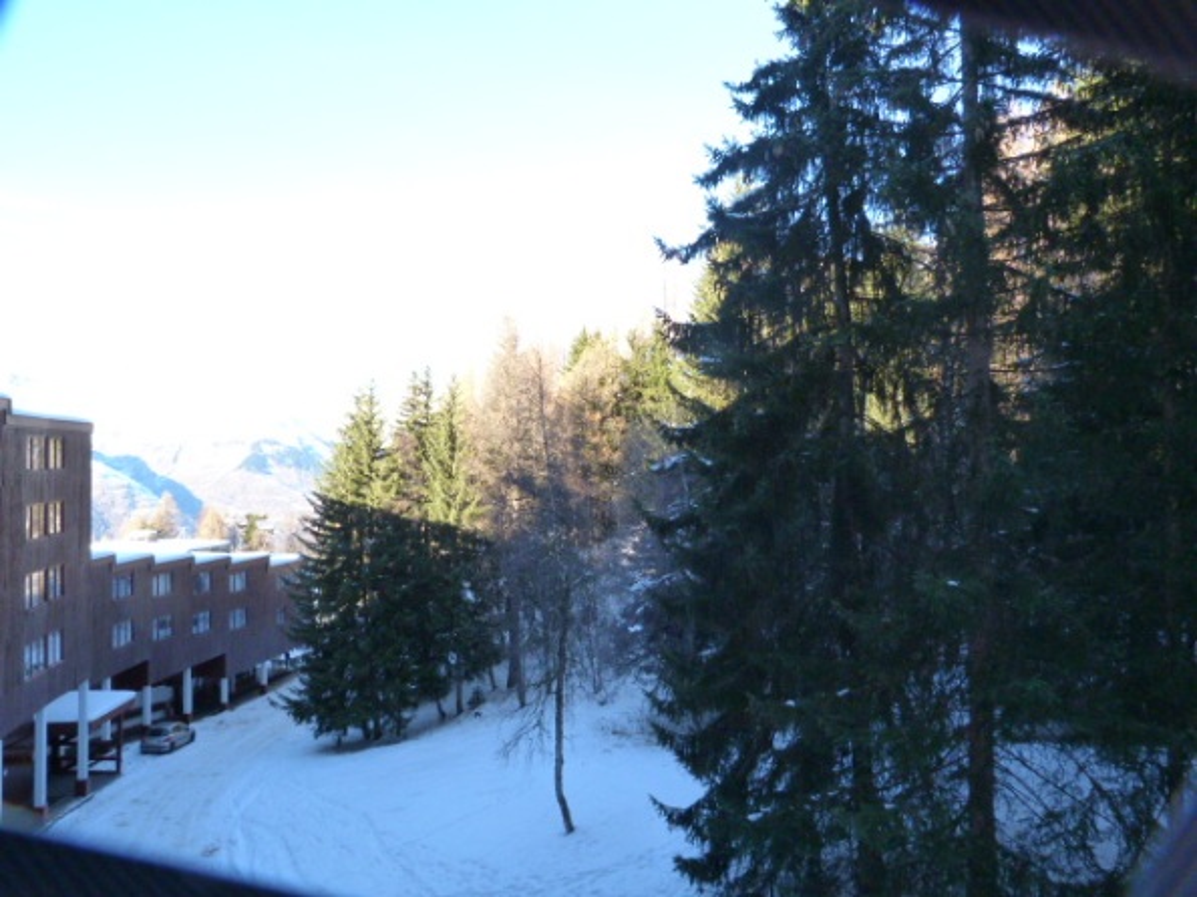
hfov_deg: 69.4
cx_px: 598
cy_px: 448
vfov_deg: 54.9
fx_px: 864
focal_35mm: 25
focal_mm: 4.5
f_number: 3.6
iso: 250
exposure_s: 1/250
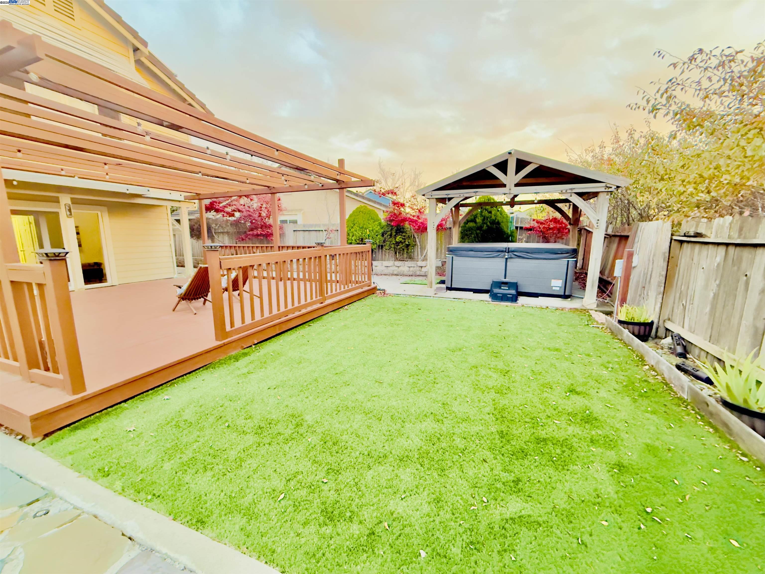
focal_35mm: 14
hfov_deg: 102.1
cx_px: 382
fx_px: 309
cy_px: 287
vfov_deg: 85.7
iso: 1250
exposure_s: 1/40
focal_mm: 2.22
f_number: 2.2
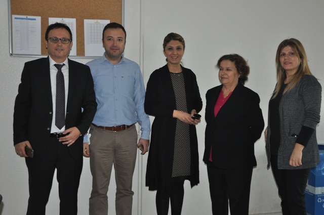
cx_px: 162
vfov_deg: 26.4
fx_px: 458
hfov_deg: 38.9
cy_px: 108
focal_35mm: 51
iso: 800
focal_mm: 34
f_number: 4
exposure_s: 1/60
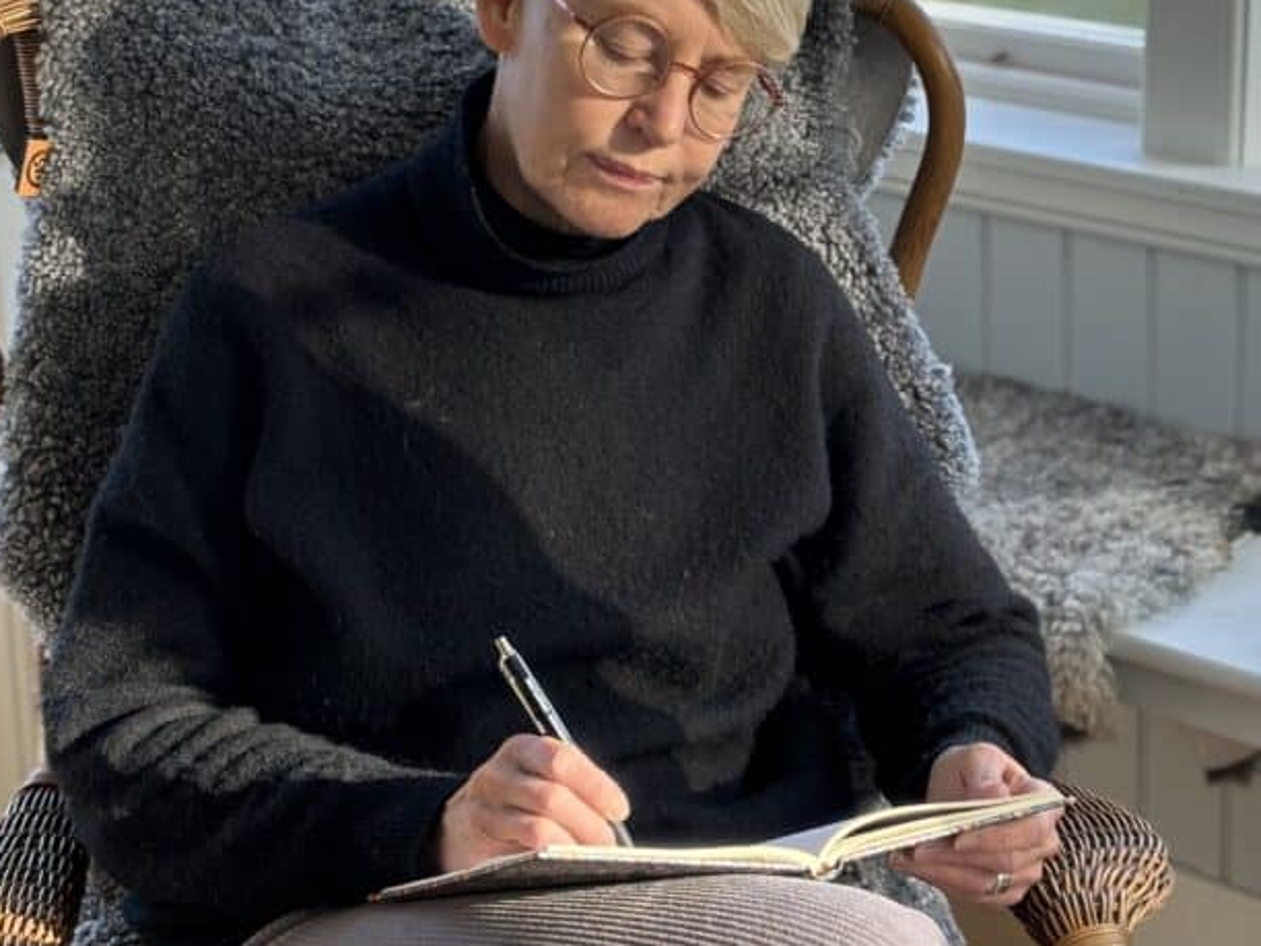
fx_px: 3169
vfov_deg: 17.0
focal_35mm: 87
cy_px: 375
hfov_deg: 22.4
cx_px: 832
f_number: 1.6
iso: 40
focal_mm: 5.96
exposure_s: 1/121
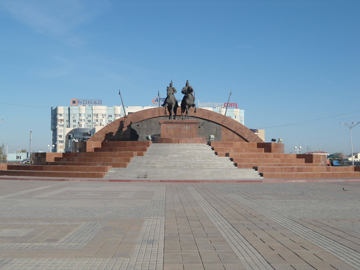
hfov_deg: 36.2
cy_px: 135
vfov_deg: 27.5
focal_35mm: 53
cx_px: 180
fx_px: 551
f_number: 11
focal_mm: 9.5
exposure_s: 1/160
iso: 80
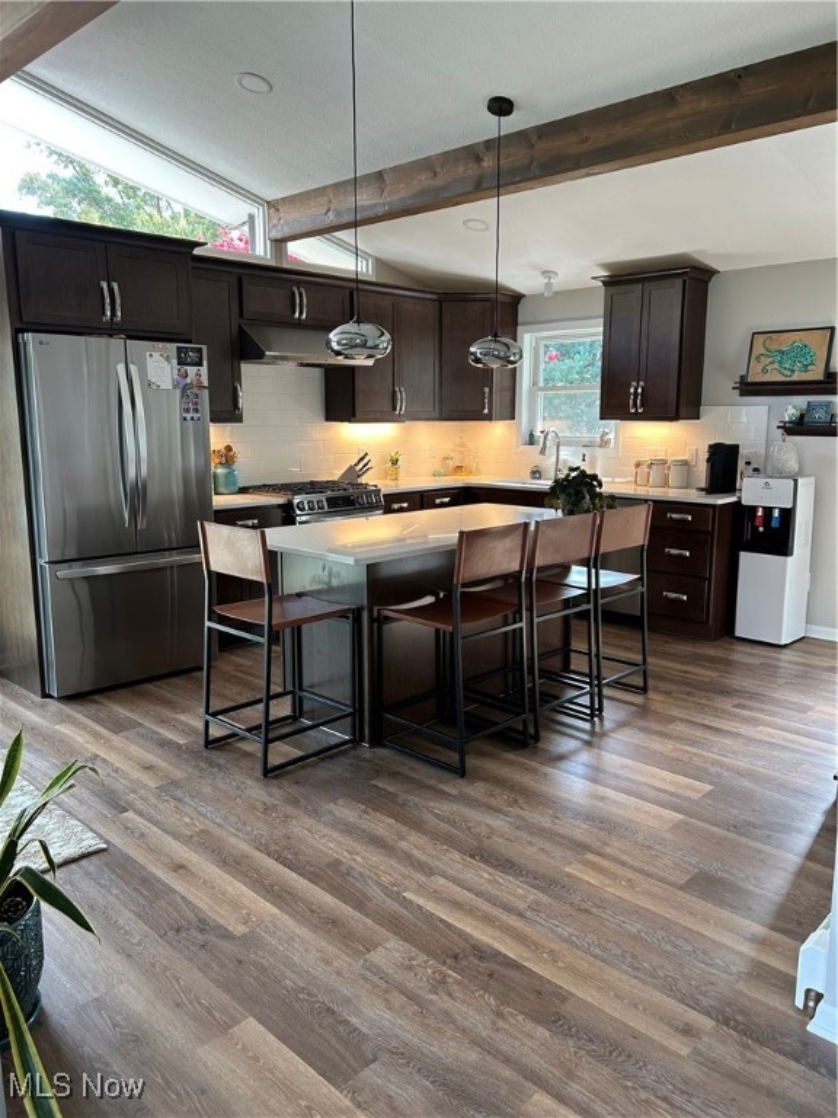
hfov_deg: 53.1
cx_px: 419
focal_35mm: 26
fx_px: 839
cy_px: 559
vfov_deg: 67.3
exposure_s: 1/120
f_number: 1.5
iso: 80
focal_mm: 5.7
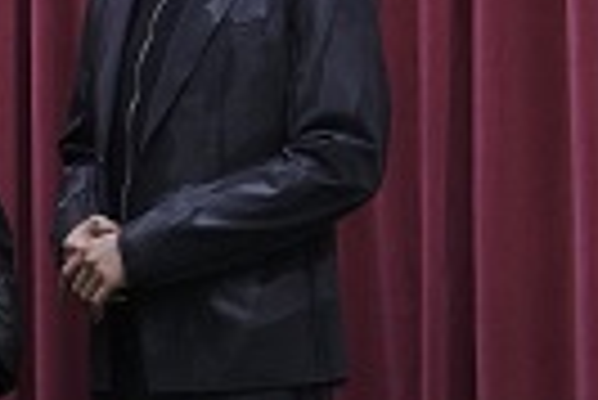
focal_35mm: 198
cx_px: -688
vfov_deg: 7.0
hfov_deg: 9.5
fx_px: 3293
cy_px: 288
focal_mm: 44
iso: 200
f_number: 11
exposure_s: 1/125
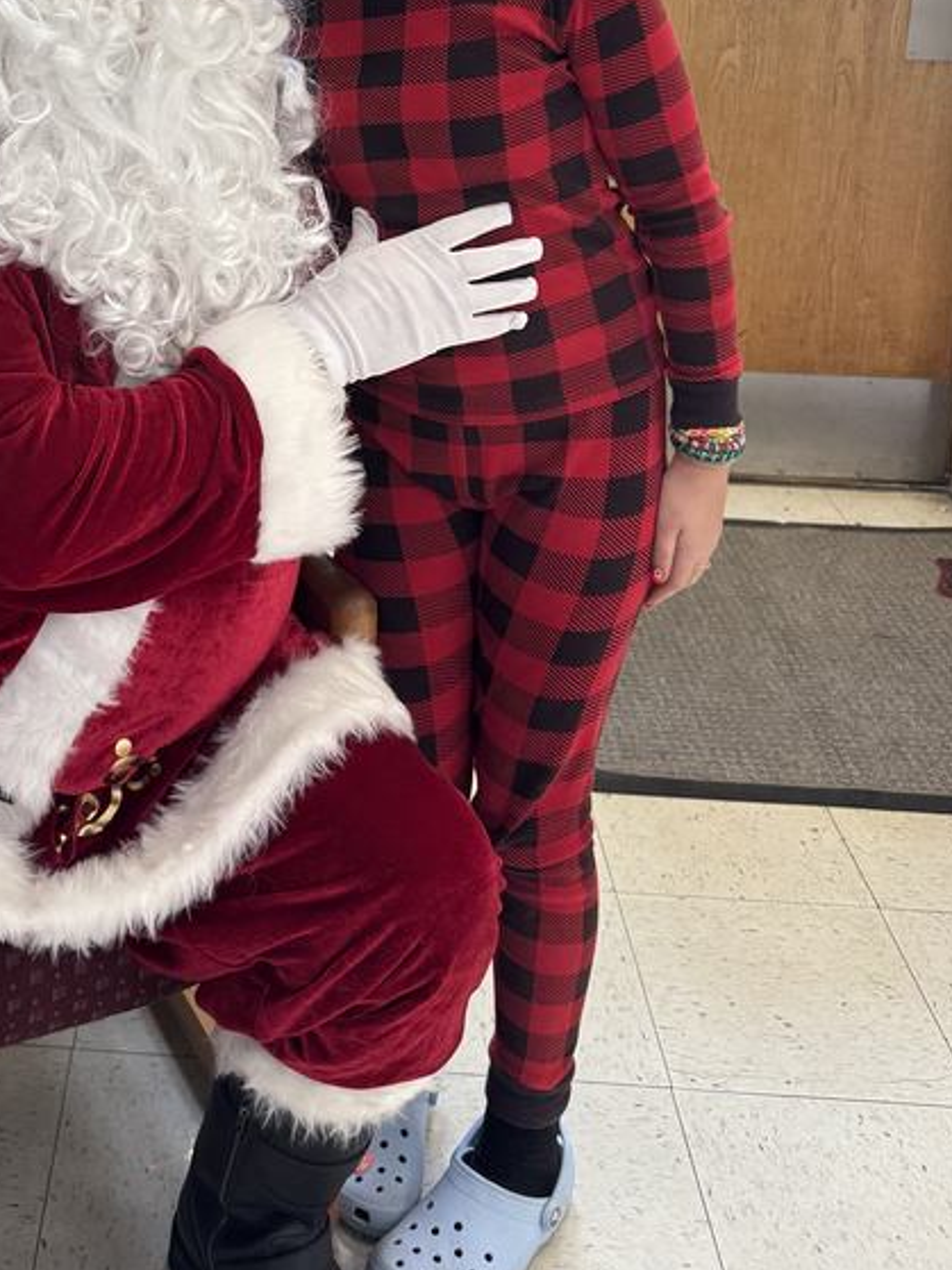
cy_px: 129
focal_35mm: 44
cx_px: 164
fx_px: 1614
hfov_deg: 31.8
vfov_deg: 39.8
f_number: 1.78
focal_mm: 6.76
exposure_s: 1/120
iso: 200
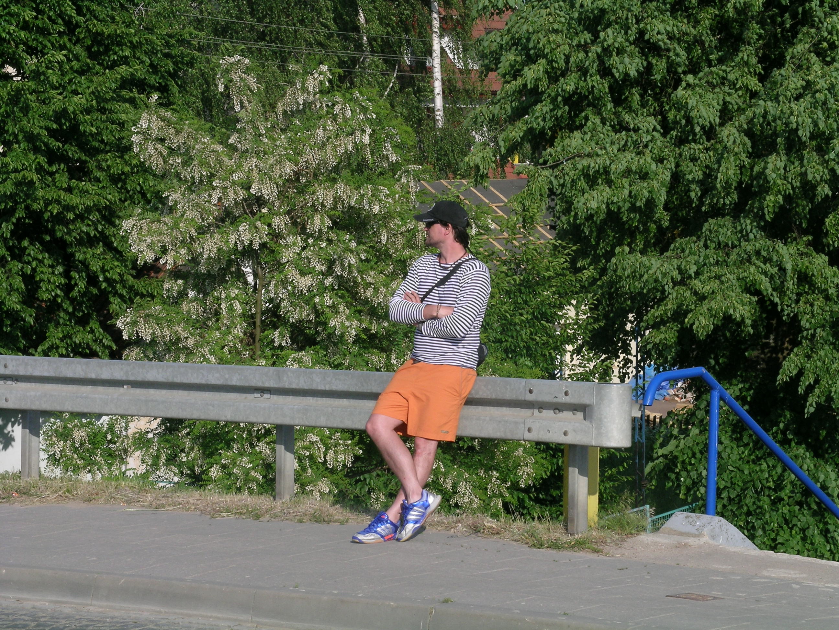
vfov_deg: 12.8
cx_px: 420
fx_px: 2812
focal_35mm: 116
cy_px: 315
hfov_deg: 17.0
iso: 50
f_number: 7.3
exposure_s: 1/160
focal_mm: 24
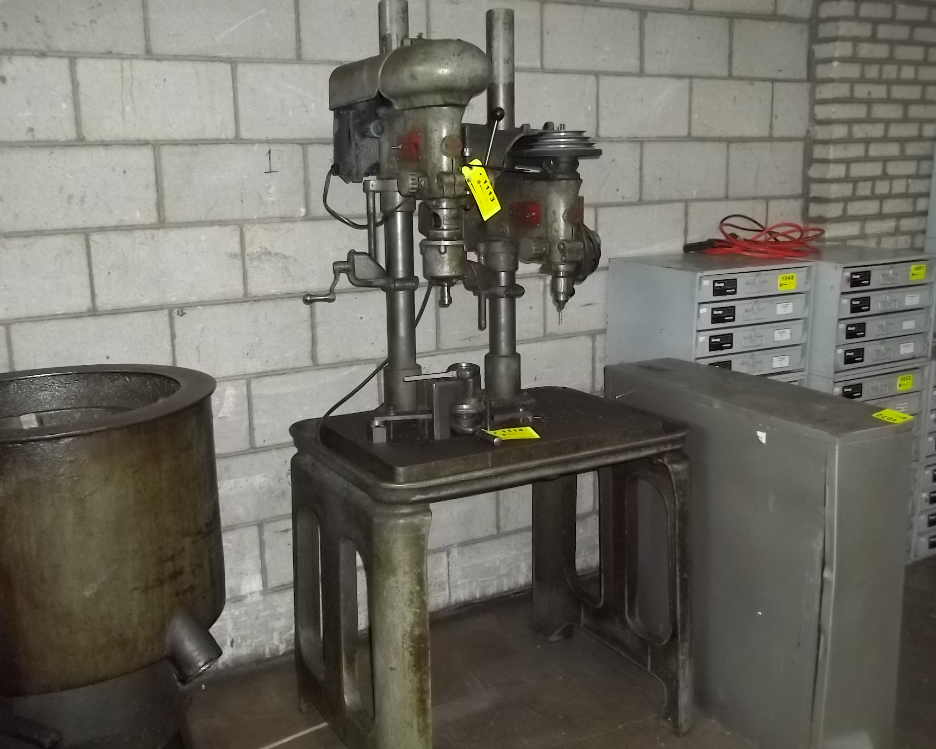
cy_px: 375
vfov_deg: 43.4
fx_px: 942
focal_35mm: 34
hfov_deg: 52.8
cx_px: 448
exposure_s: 1/30
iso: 250
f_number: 2.9
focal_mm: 5.7
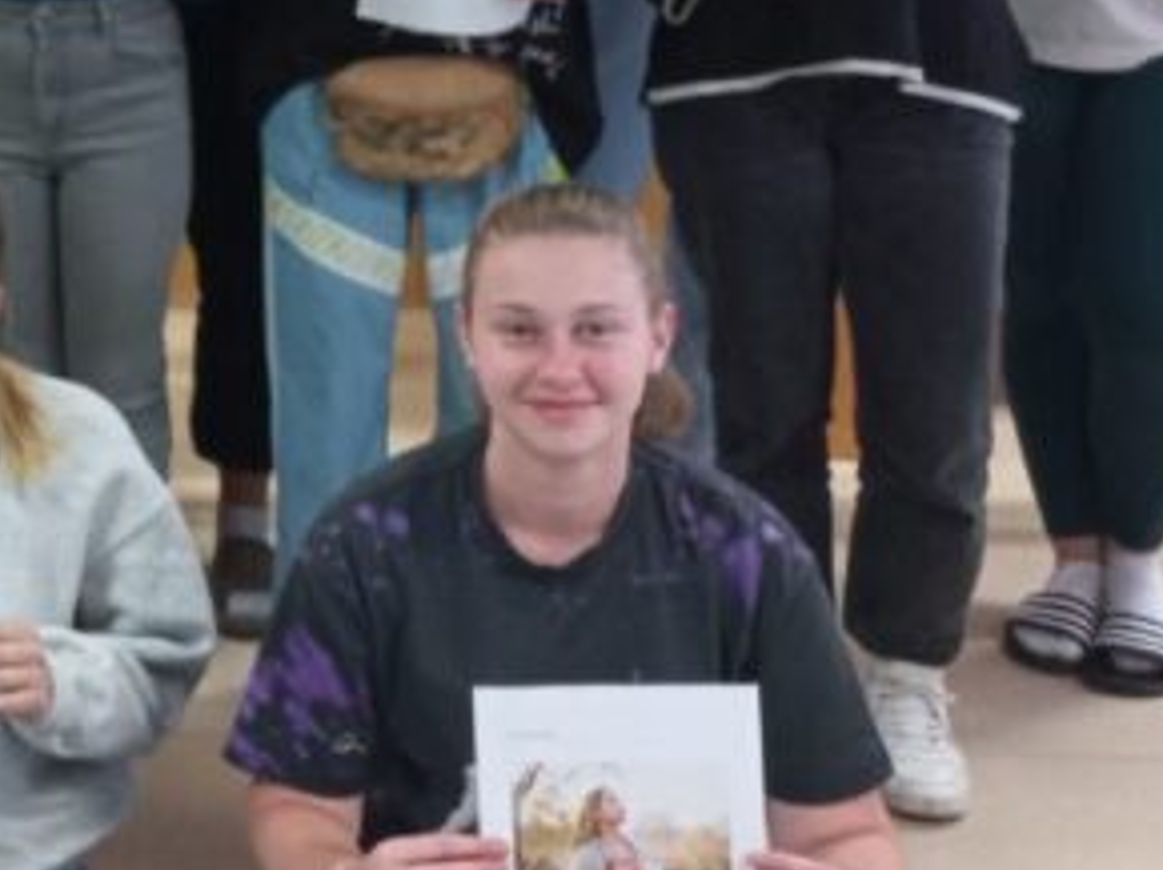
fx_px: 2316
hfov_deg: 25.5
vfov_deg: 20.7
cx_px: -201
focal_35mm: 69
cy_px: 36
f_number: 1.8
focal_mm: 4.6
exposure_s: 1/33
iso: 320
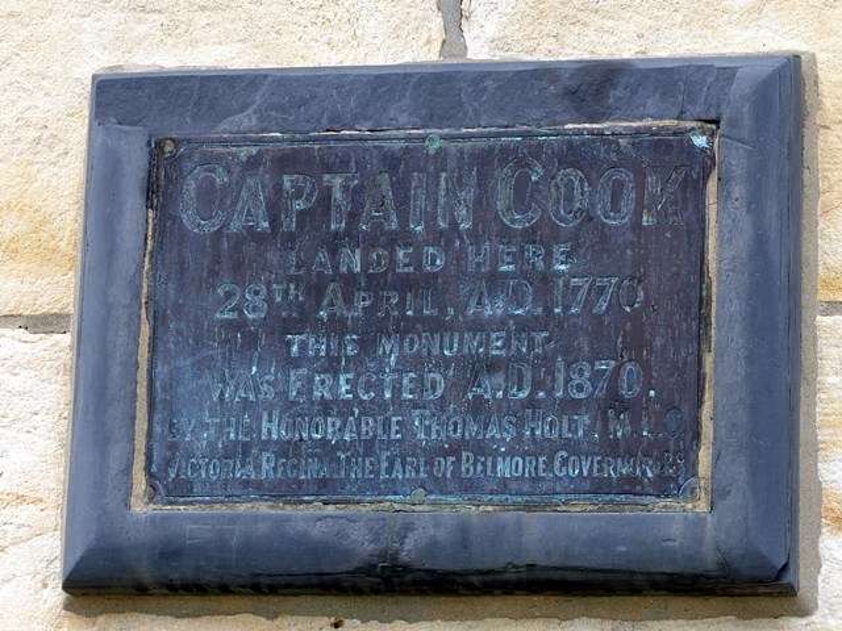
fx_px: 3819
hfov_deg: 12.6
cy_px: 316
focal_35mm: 157
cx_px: 421
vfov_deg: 9.5
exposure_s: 1/250
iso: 100
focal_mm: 28.3
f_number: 4
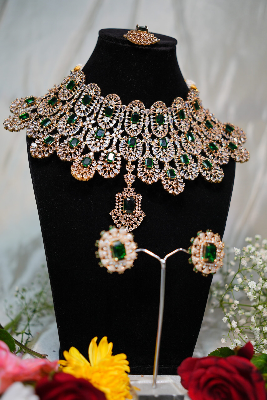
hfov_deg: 24.3
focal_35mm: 56
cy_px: 200
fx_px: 619
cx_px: 134
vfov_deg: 35.8
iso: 100
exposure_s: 1/60
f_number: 1.8
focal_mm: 37.1
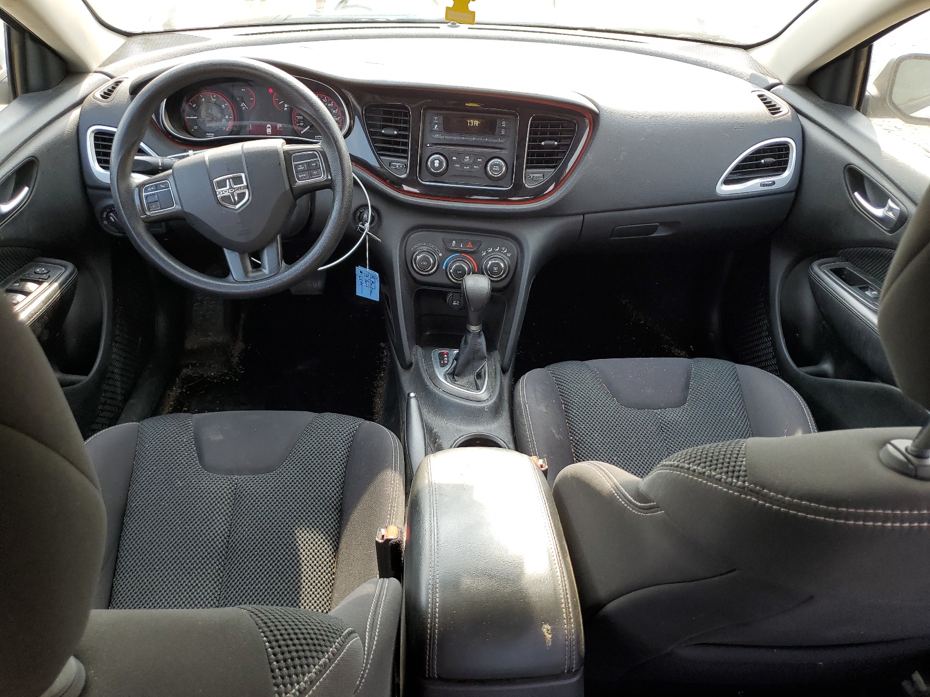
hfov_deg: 67.3
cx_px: 465
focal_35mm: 26
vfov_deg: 53.1
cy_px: 348
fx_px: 699
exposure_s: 1/200
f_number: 1.5
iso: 50
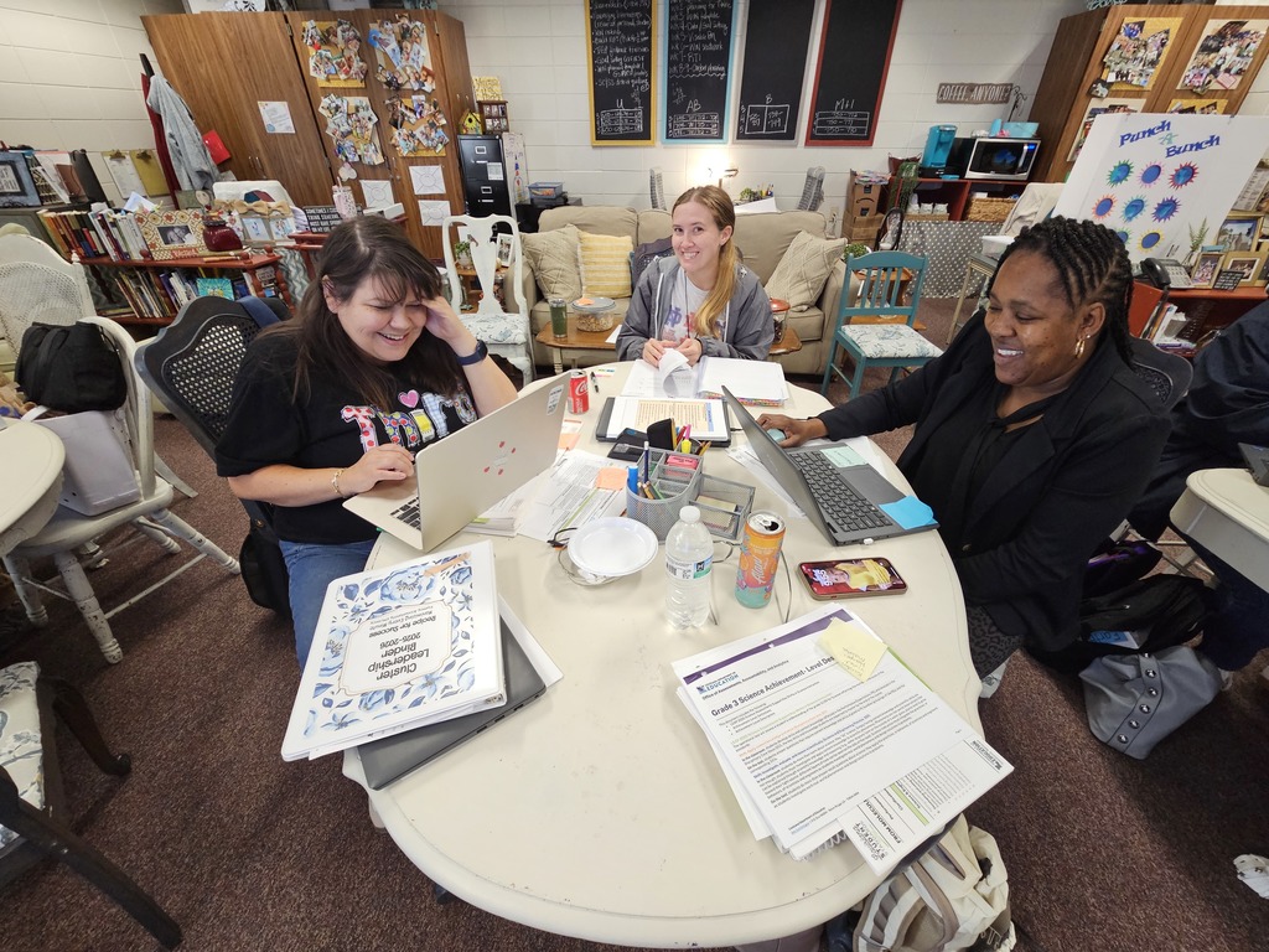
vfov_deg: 89.9
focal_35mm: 13
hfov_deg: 106.2
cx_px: 634
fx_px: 477
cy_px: 476
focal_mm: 2.2
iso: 250
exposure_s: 1/60
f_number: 2.2
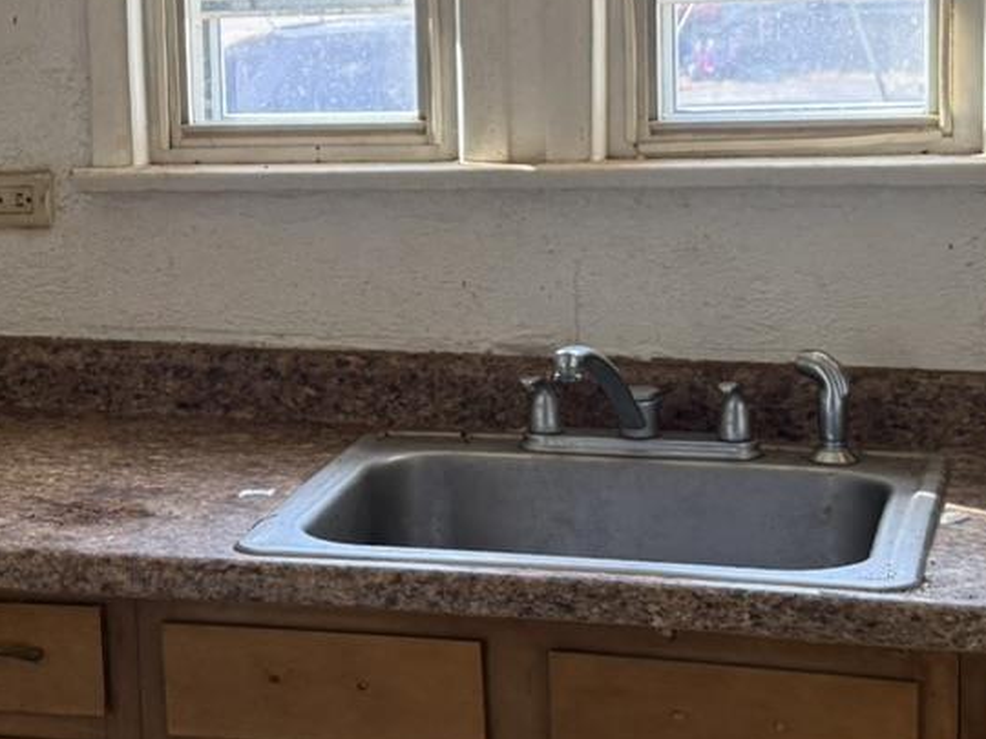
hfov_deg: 21.0
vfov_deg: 16.2
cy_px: 266
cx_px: 49
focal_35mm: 91
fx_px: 2592
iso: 200
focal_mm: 6.76
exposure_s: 1/84
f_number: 1.78
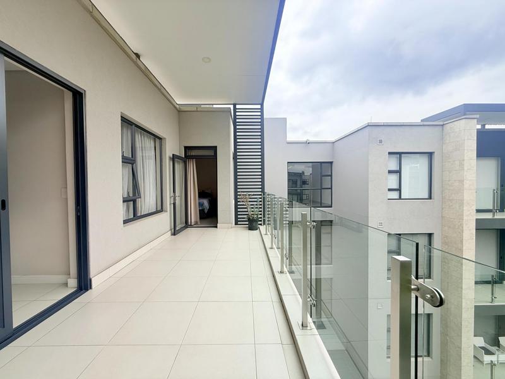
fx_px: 204
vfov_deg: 85.7
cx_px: 252
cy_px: 190
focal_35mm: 14
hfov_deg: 102.1
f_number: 2.2
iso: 64
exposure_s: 1/1167
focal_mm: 2.22
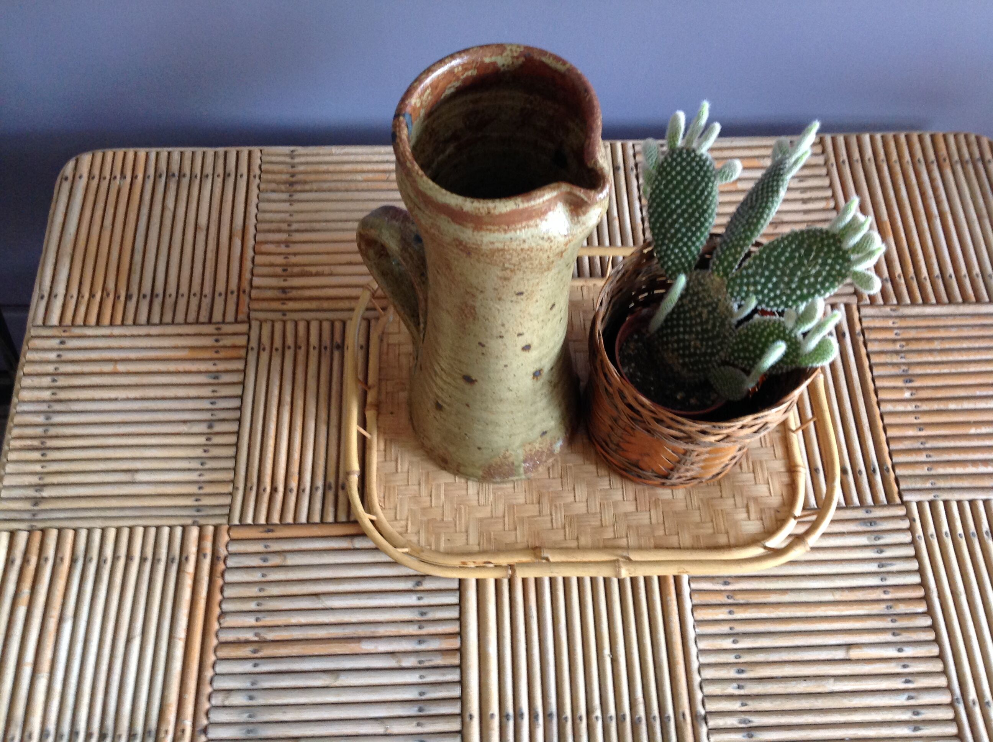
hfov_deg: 52.7
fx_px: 1003
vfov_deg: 40.6
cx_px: 496
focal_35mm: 35
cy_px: 371
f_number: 2.4
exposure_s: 1/15
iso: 160
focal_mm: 4.28
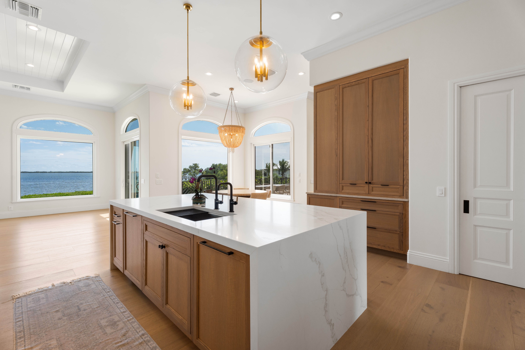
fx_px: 233
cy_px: 175
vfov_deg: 73.7
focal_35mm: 16
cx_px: 262
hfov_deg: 96.7
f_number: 9
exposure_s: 1/20
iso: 250
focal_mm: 16
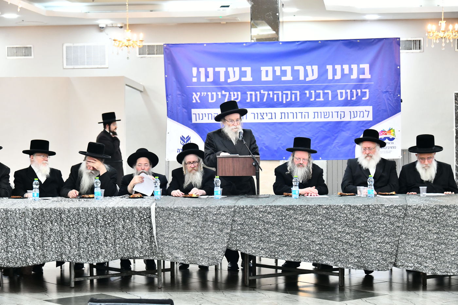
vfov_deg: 16.1
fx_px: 1081
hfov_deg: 23.9
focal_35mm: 85
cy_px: 152
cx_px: 229
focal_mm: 85
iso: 4000
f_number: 5.6
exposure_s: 1/125
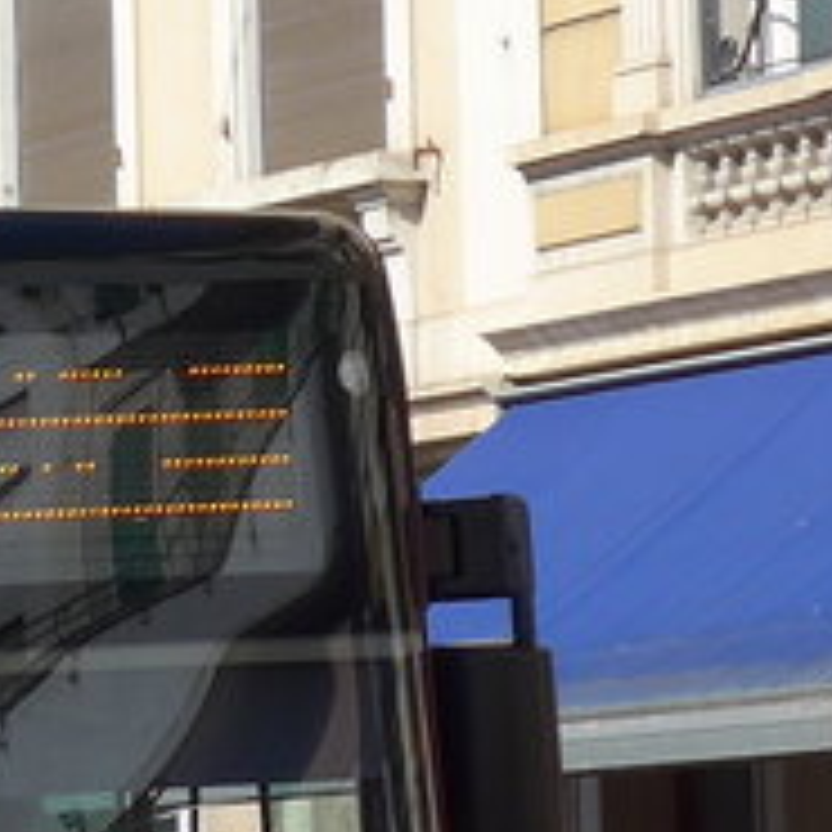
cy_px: 859
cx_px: -517
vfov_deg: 5.9
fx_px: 8103
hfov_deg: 5.8
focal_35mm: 298
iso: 80
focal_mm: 10.7
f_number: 3.3
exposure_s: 1/1300
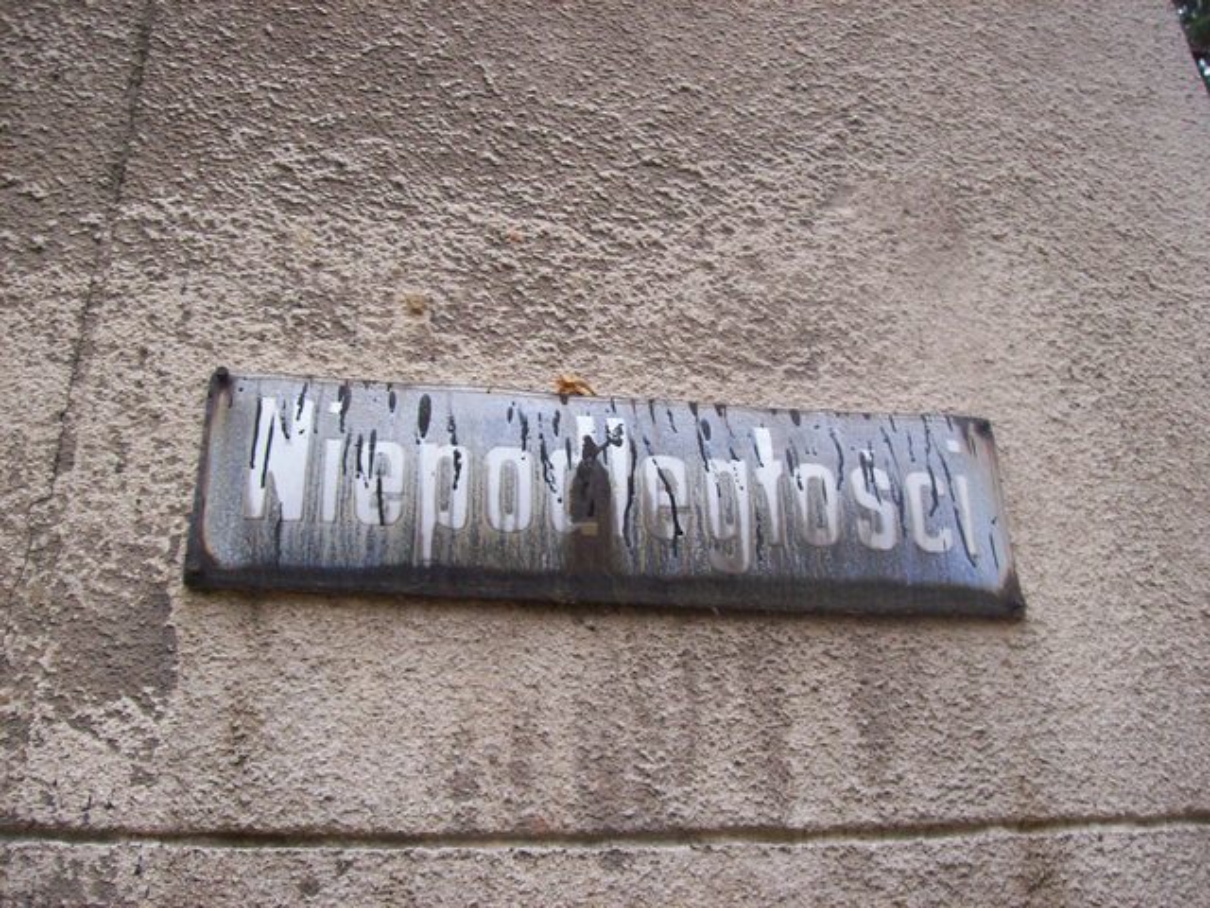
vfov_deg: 39.7
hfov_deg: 51.4
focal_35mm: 36
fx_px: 1258
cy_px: 454
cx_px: 605
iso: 200
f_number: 2.7
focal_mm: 6
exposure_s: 1/64
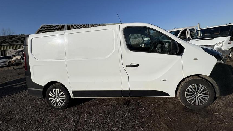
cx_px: 121
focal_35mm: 16
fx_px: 99
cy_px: 49
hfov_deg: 99.3
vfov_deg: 66.0
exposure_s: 1/6135
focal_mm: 2.22
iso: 50
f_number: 2.2
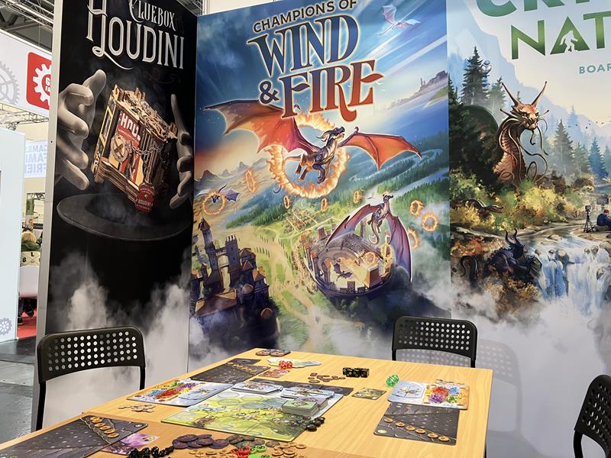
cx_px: 306
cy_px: 229
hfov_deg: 63.4
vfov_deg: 49.7
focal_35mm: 28
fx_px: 494
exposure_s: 1/50
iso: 80
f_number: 1.8
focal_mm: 3.99
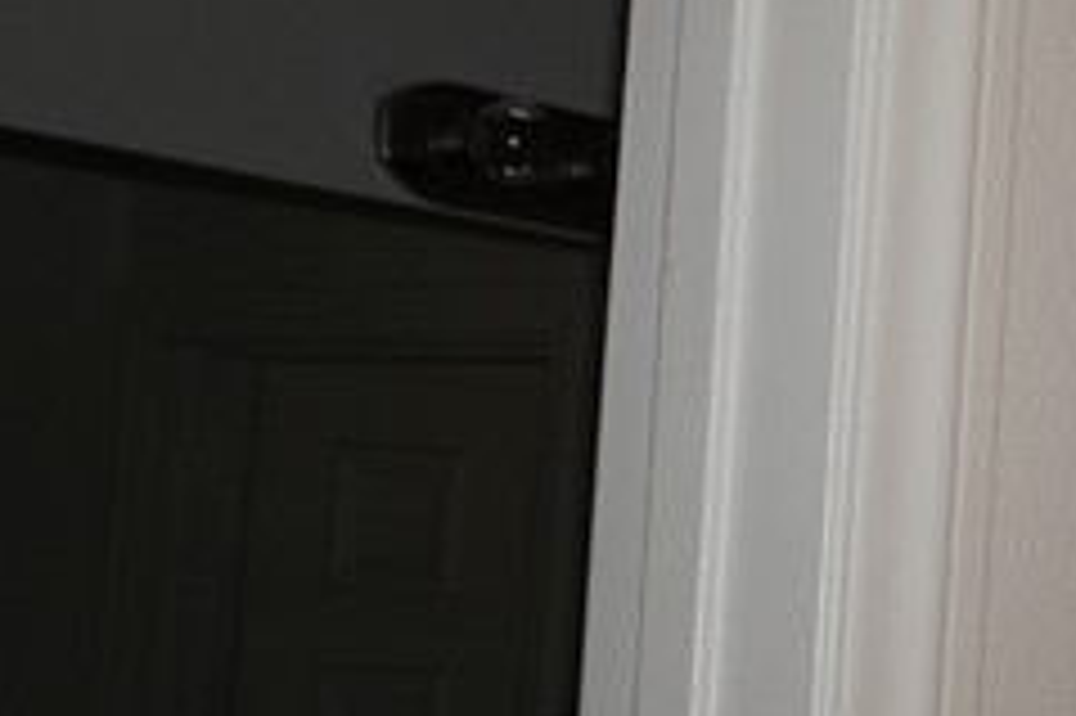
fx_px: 3256
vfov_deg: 12.5
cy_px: 437
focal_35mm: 109
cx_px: 1830
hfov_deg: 16.3
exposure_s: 1/160
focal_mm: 16
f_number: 3.5
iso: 400
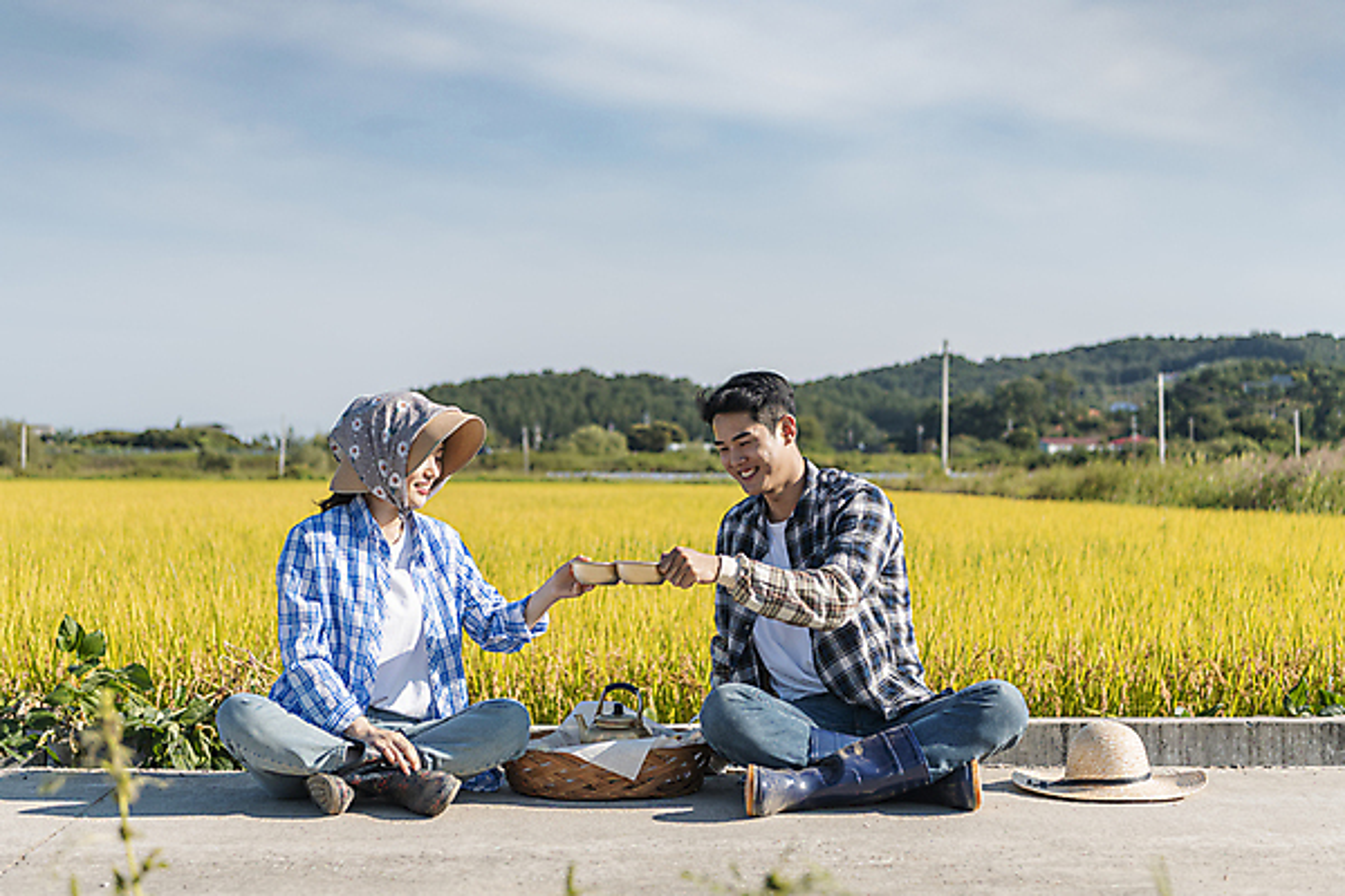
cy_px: 448
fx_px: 1943
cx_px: 672
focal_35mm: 52
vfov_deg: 26.0
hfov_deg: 38.2
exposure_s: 1/1250
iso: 100
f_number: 3.5
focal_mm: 52
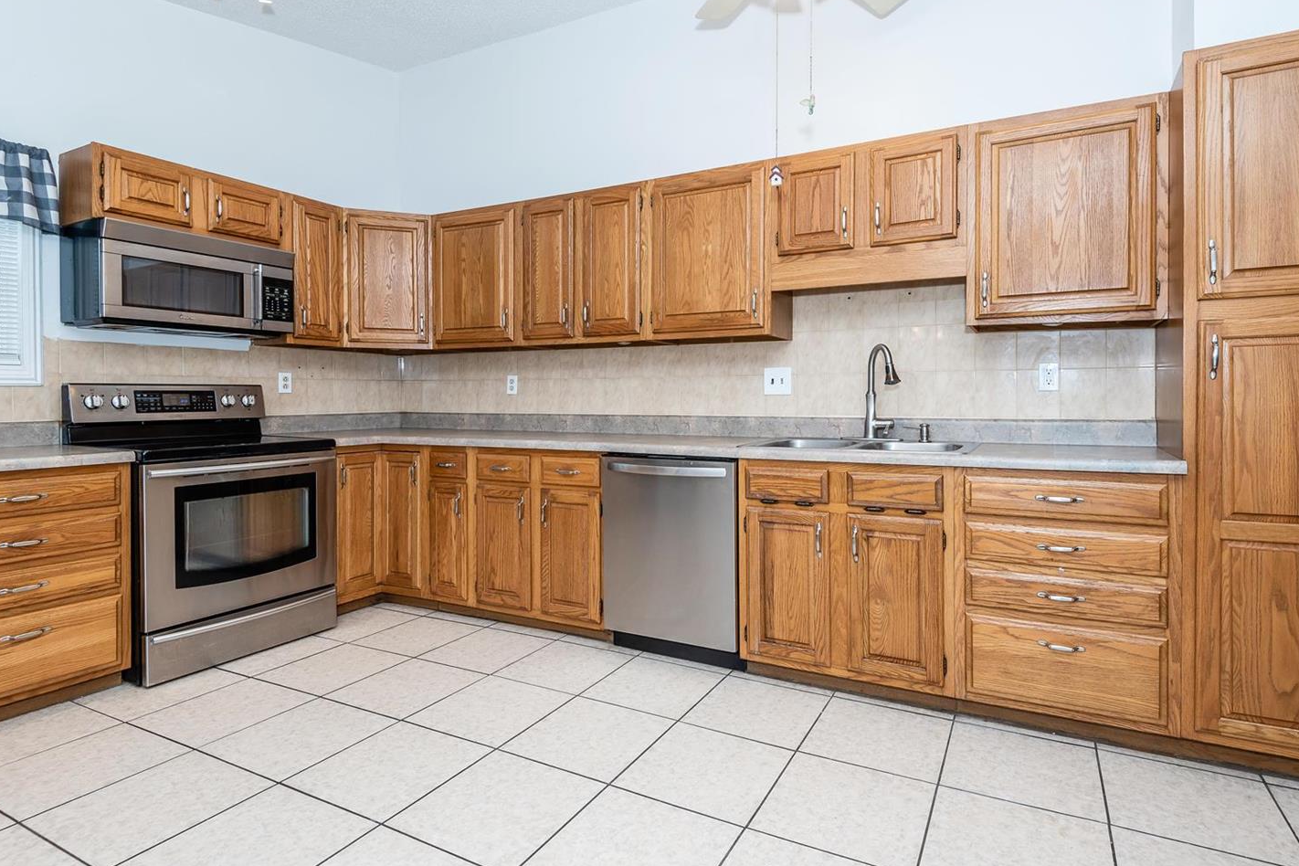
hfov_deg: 89.9
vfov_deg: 67.3
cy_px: 406
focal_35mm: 18
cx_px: 692
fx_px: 649
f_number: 7.1
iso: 400
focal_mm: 16
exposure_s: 1/80
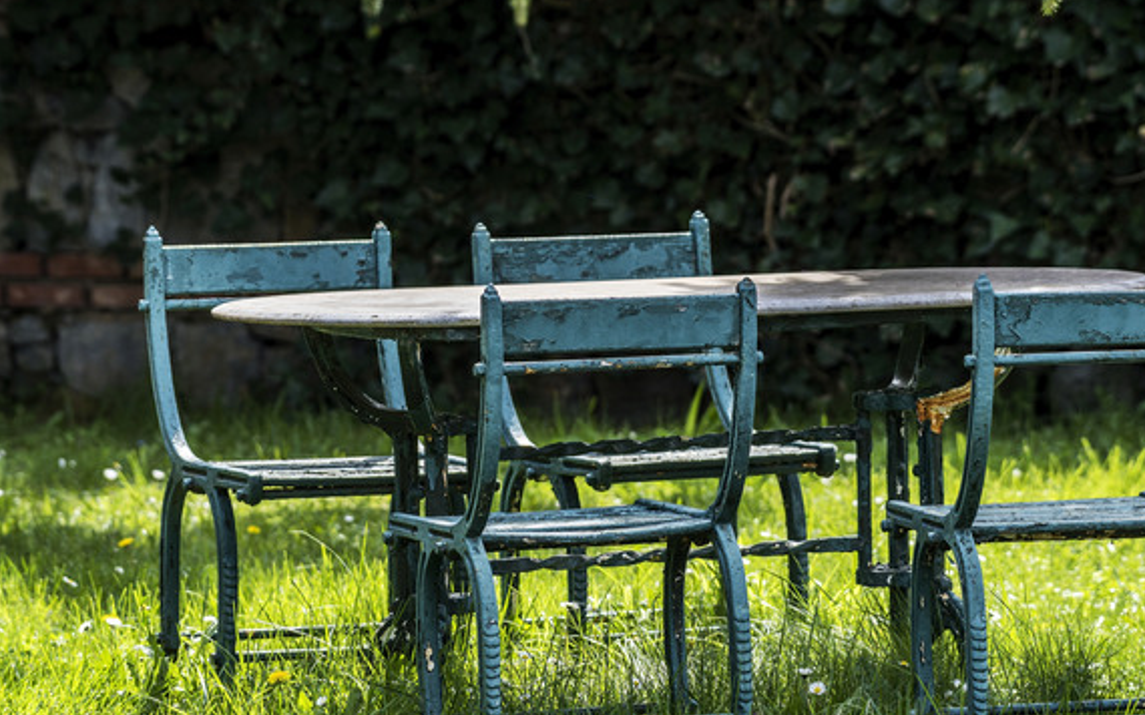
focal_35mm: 279
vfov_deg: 4.7
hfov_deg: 7.5
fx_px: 8704
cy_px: 319
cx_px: 637
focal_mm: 200
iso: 100
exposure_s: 1/200
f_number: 5.6
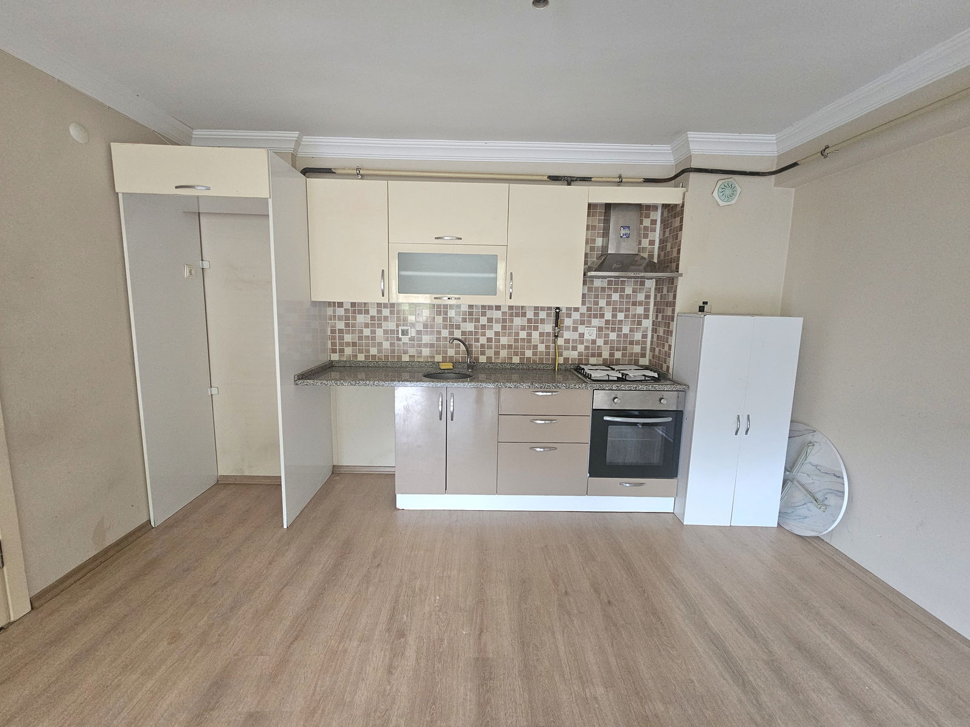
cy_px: 364
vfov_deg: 89.9
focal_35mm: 13
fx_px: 364
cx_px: 485
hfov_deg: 106.2
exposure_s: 1/33.4
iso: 500
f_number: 2.2
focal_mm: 2.2
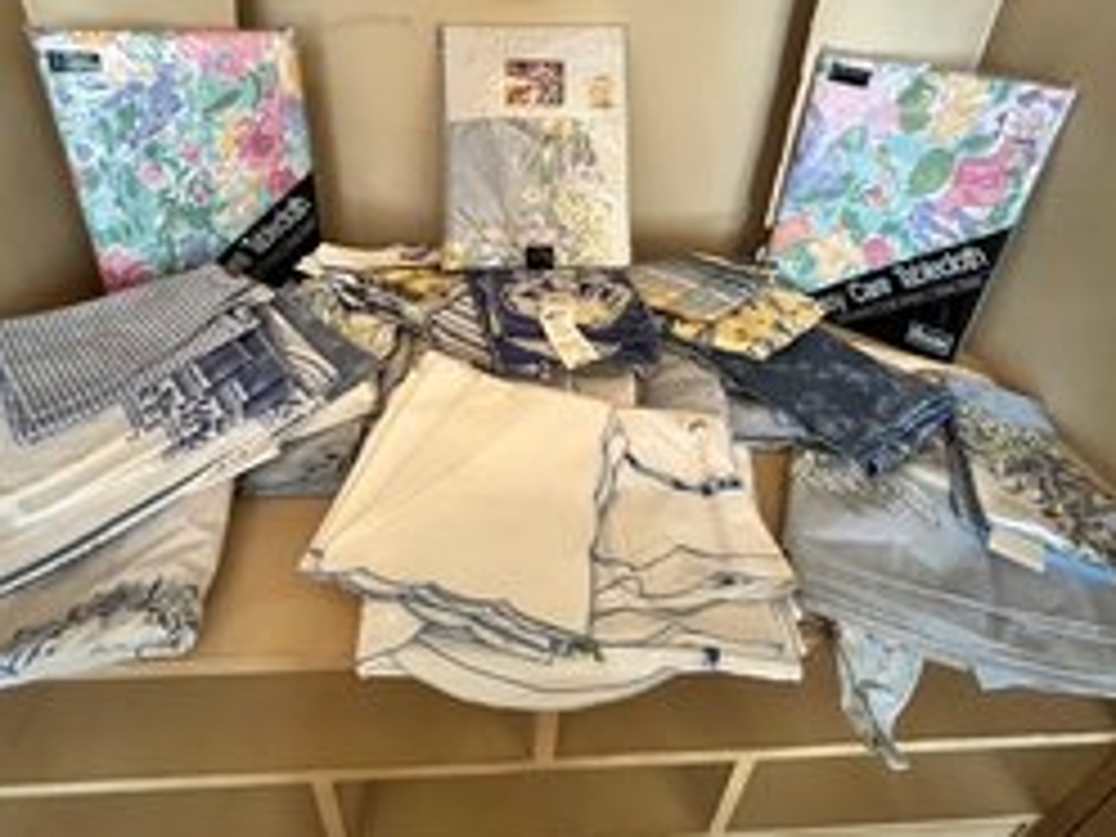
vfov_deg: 69.6
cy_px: 281
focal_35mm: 18
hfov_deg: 87.7
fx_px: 580
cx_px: 538
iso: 800
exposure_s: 1/40
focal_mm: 1.57
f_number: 1.8
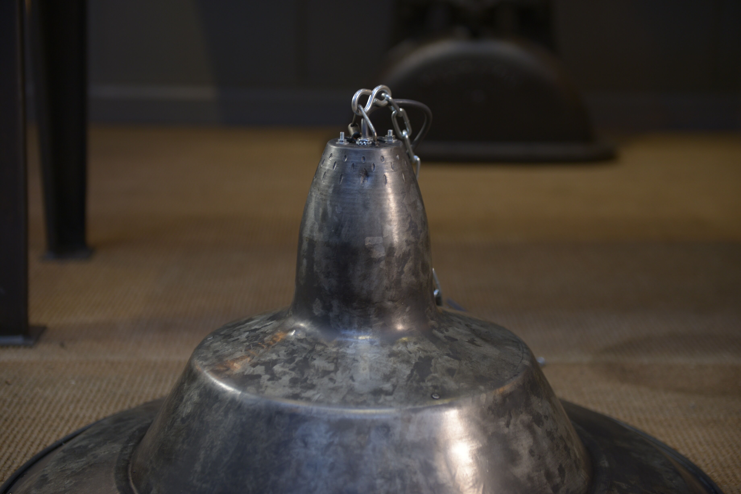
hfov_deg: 32.4
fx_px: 1276
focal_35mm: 62
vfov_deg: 21.9
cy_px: 247
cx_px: 370
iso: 400
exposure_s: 1/50
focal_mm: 62
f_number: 3.2
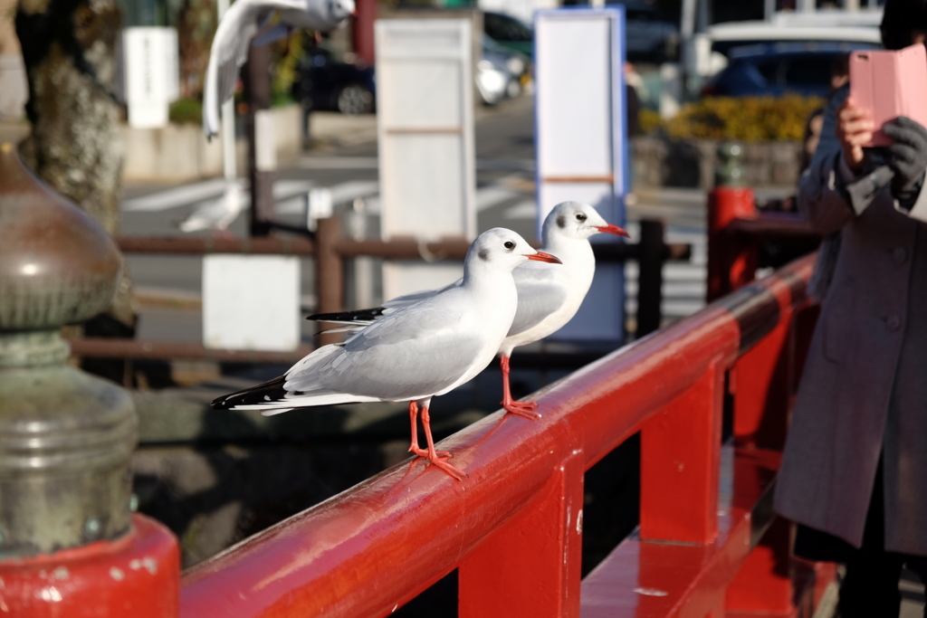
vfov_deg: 16.5
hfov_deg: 24.5
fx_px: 2137
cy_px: 309
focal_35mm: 83
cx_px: 464
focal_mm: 55
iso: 250
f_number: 4
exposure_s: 1/2000
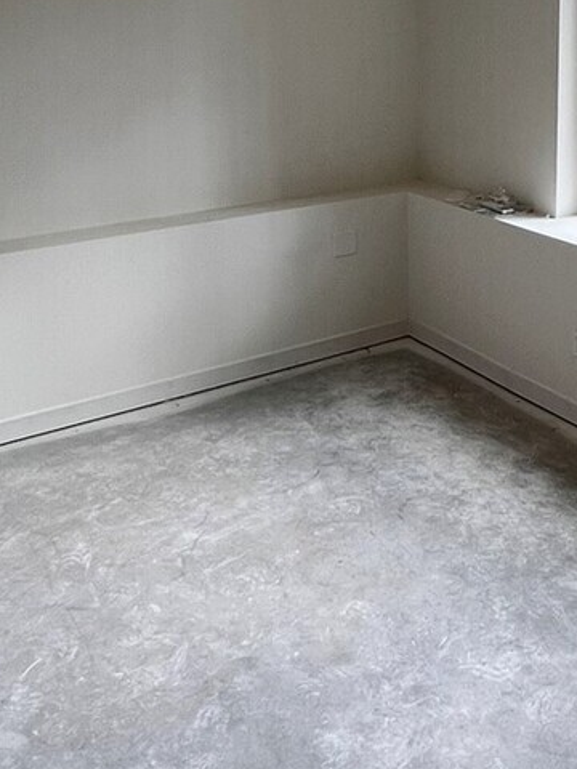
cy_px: 197
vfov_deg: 46.2
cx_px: 506
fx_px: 867
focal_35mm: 39
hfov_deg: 35.0
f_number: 1.8
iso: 32
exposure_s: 1/120
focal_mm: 1.57
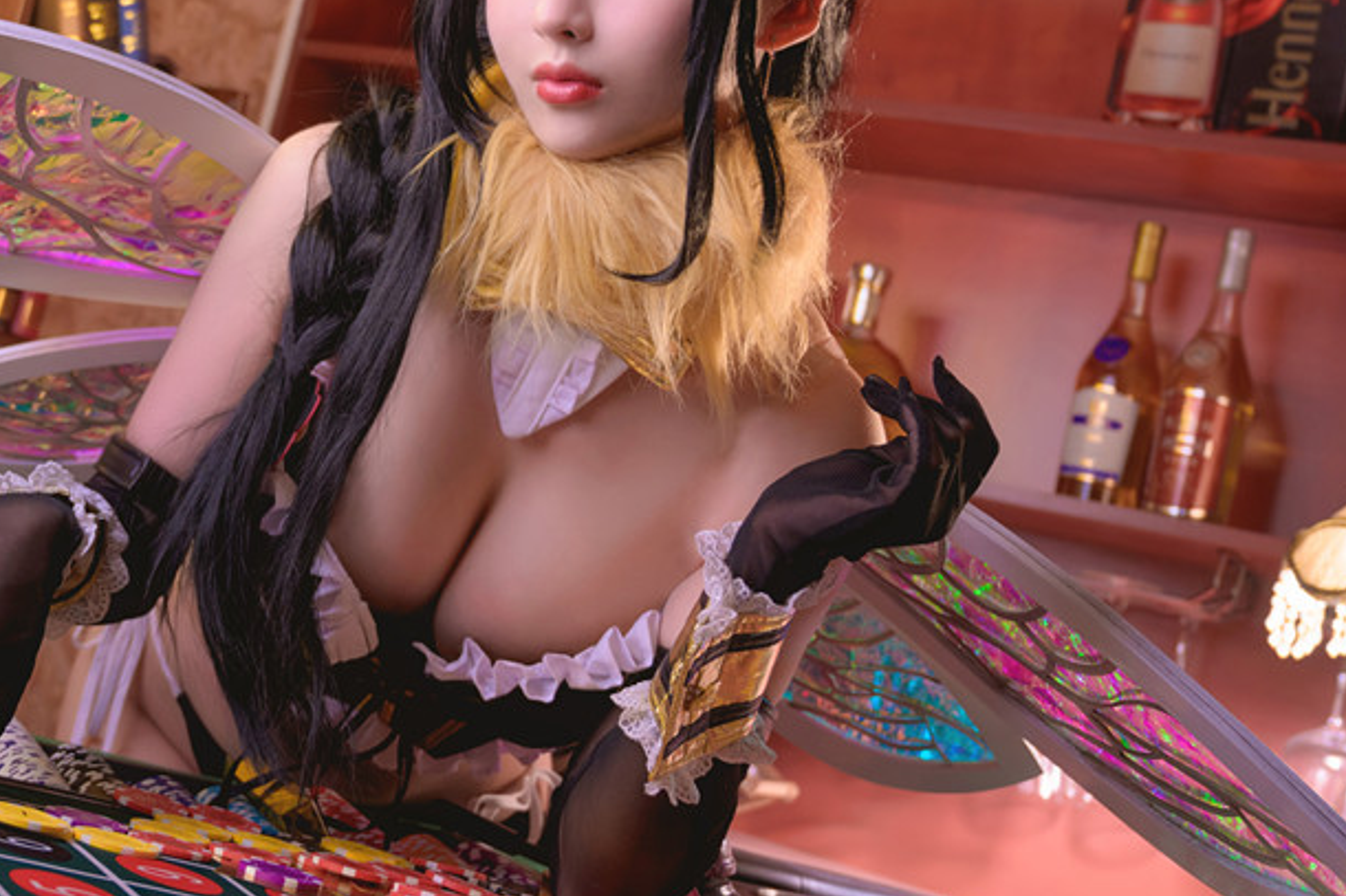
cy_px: 288
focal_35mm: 57
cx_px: 264
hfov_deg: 34.0
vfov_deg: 23.6
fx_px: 2130
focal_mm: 29
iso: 100
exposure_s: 1/60
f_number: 4
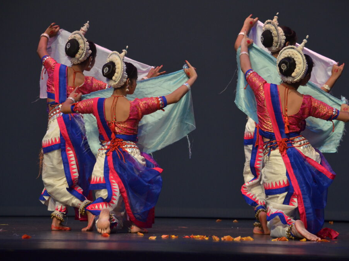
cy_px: 131
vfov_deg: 8.6
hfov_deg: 11.5
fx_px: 1740
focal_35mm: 173
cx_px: 186
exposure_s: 1/250
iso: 1000
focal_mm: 105
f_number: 5.6
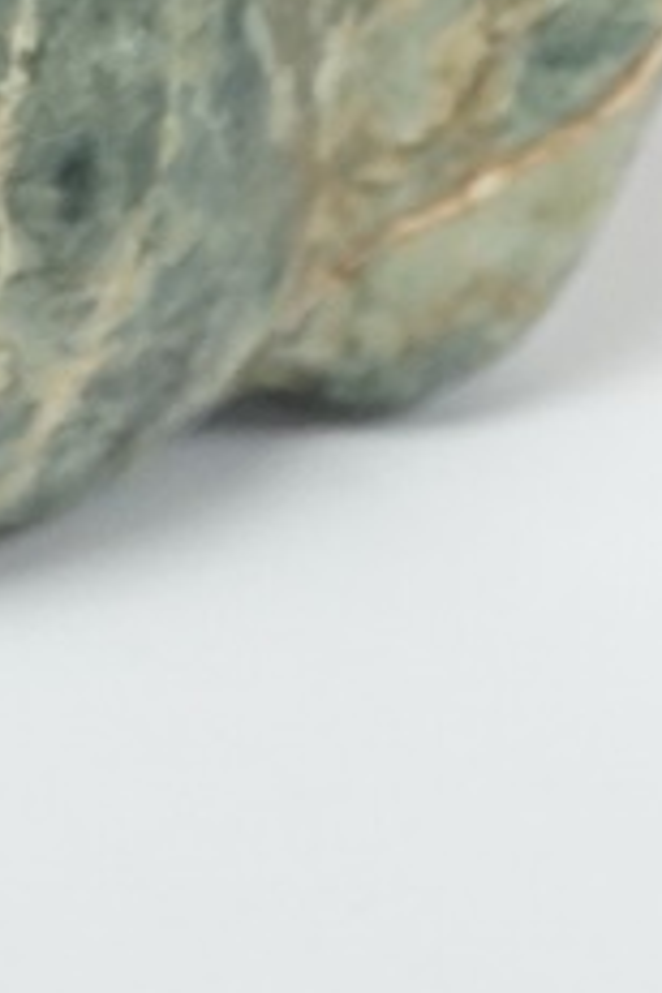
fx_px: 6040
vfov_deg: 8.7
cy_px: -1270
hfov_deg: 6.3
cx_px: 95
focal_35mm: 219
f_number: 11
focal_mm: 30
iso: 2500
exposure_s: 1/80
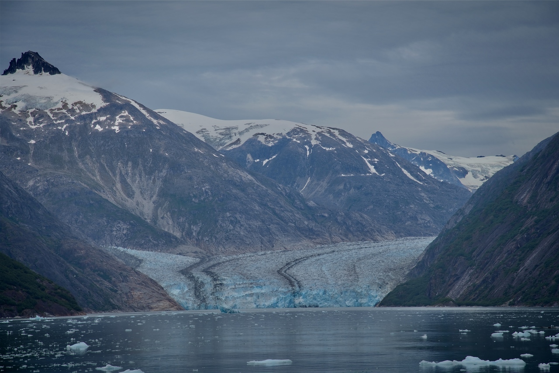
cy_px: 186
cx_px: 280
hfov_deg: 17.1
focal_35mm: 120
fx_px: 1864
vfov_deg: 11.4
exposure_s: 1/250
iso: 100
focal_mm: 120
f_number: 8
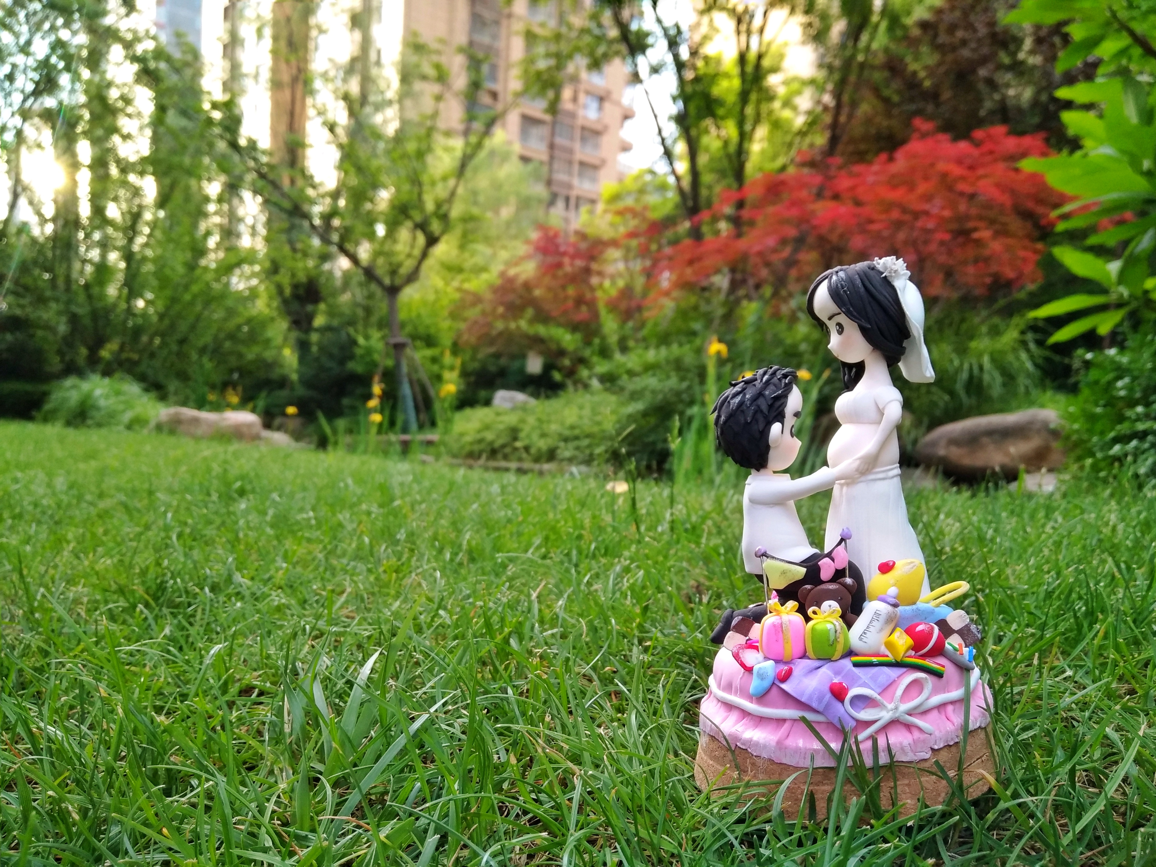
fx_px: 701
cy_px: 434
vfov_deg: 63.4
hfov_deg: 79.0
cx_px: 578
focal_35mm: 21
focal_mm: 3.66
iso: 95
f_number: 2.2
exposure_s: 1/100
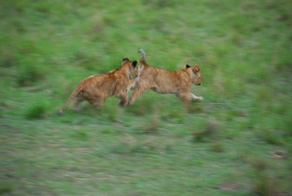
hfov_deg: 6.9
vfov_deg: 4.6
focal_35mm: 300
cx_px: 146
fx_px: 2436
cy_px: 98
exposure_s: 1/80
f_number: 5.6
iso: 1000
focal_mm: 200
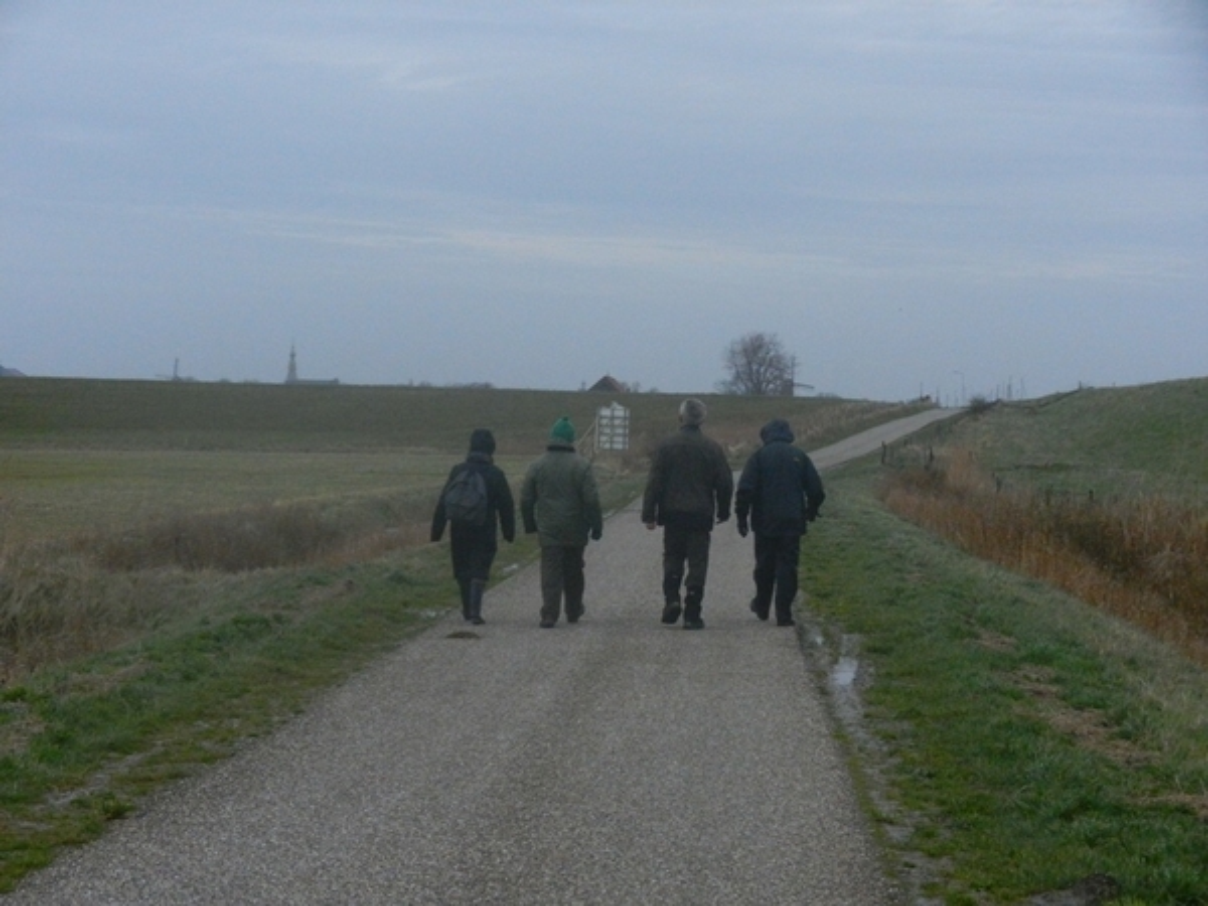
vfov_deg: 16.2
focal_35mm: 91
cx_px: 604
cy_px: 453
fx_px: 3176
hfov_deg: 21.5
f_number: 4.9
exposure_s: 1/250
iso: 800
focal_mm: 16.3
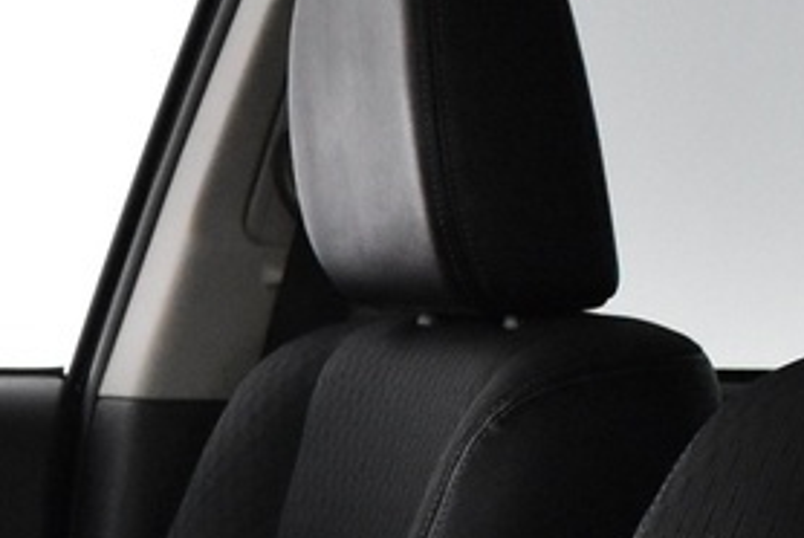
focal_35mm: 157
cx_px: -308
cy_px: 1053
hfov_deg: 12.6
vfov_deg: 8.4
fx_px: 3510
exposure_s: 1/80
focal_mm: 18
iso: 3200
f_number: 4.5
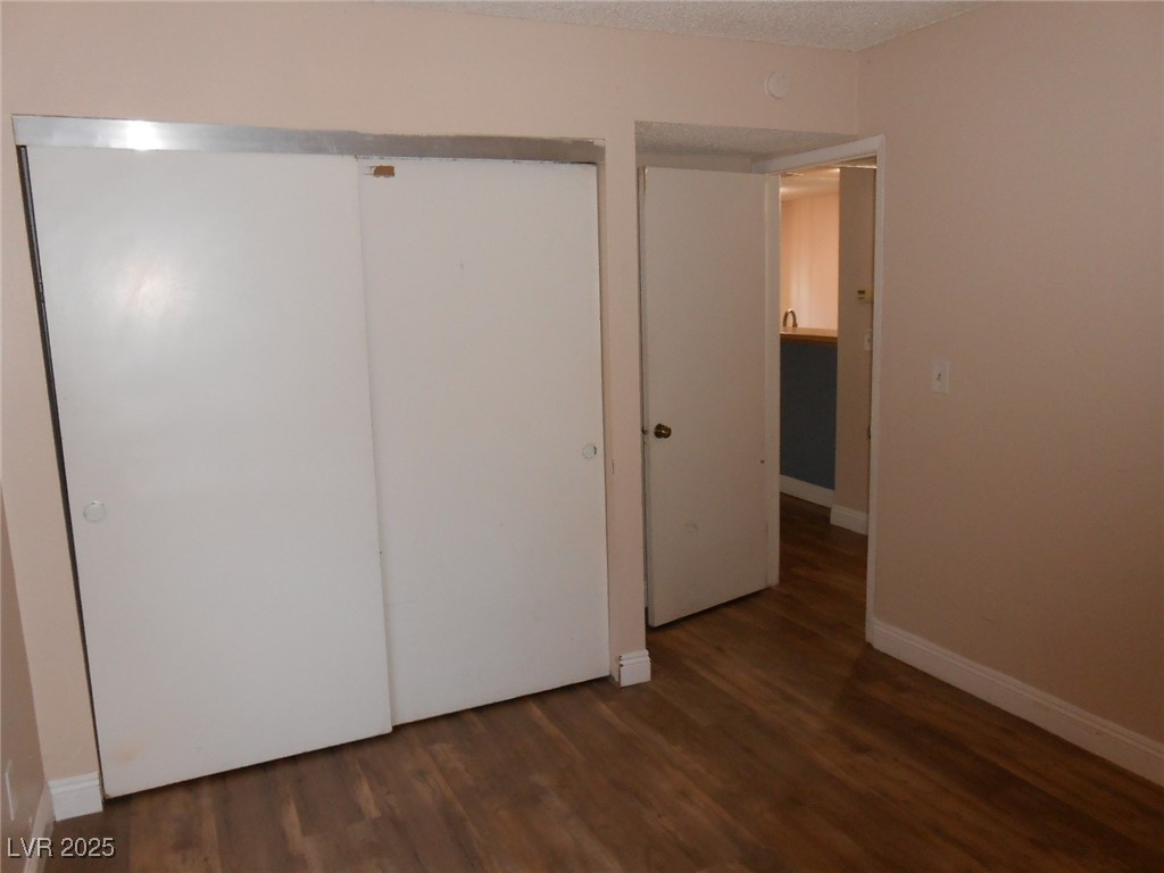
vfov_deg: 53.1
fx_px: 874
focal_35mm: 26
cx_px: 582
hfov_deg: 67.3
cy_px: 436
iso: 250
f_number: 3.5
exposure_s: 1/25
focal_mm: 4.6
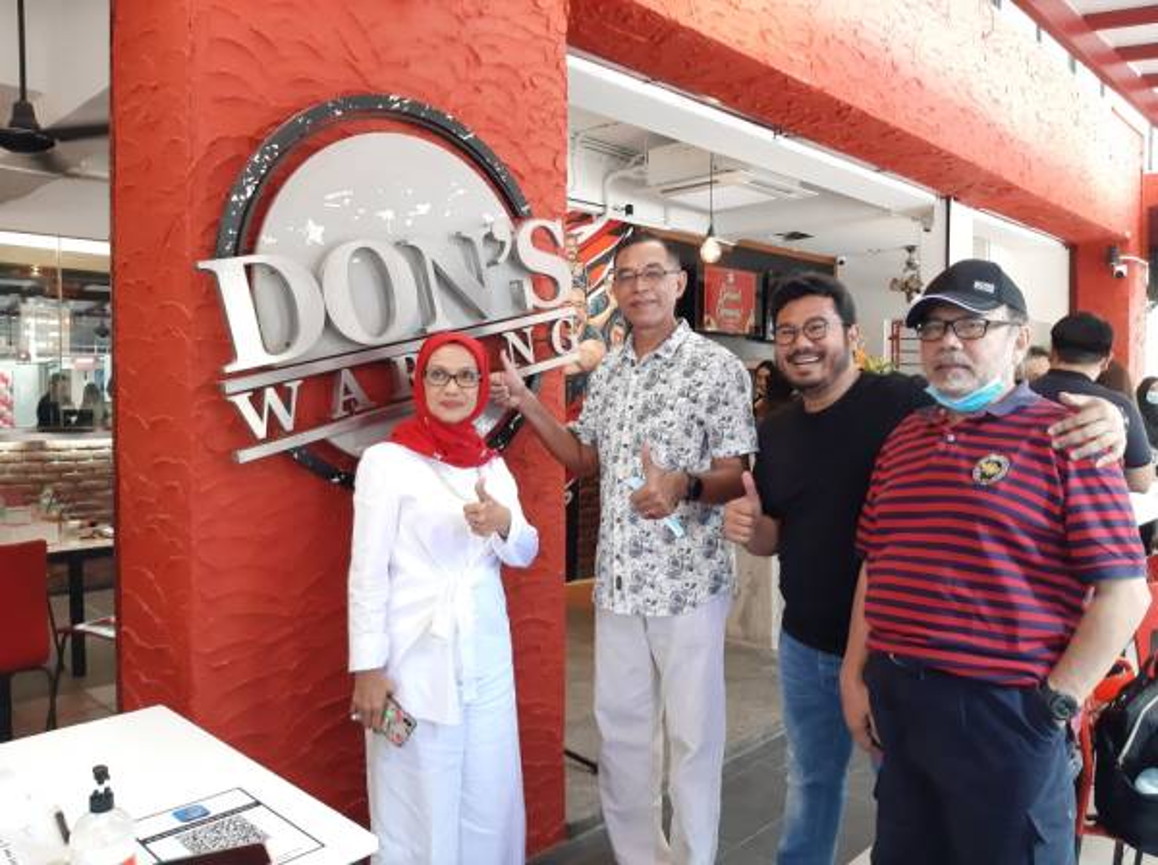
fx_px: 868
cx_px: 579
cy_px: 432
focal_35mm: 26
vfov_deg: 52.9
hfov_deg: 67.4
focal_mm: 3.93
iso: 250
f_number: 1.7
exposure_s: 1/50
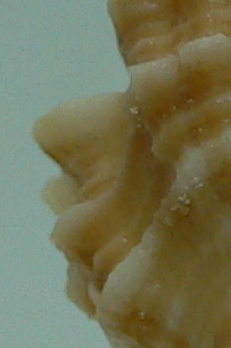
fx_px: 2515
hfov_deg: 5.2
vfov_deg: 7.9
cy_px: 305
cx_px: 394
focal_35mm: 261
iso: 80
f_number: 2.8
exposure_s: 1/80
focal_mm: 4.6
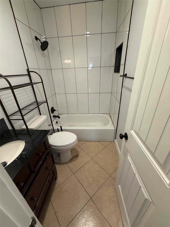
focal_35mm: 14
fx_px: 92
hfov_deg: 85.7
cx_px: 85
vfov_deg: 102.1
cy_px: 114
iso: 320
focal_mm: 2.22
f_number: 2.2
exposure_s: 1/120
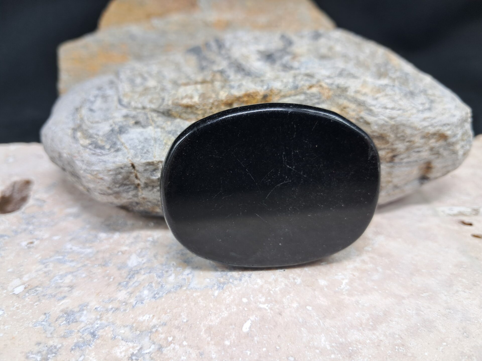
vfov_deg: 51.4
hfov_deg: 65.3
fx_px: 376
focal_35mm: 27
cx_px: 241
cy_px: 180
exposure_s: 1/50
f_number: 1.8
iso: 50
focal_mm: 4
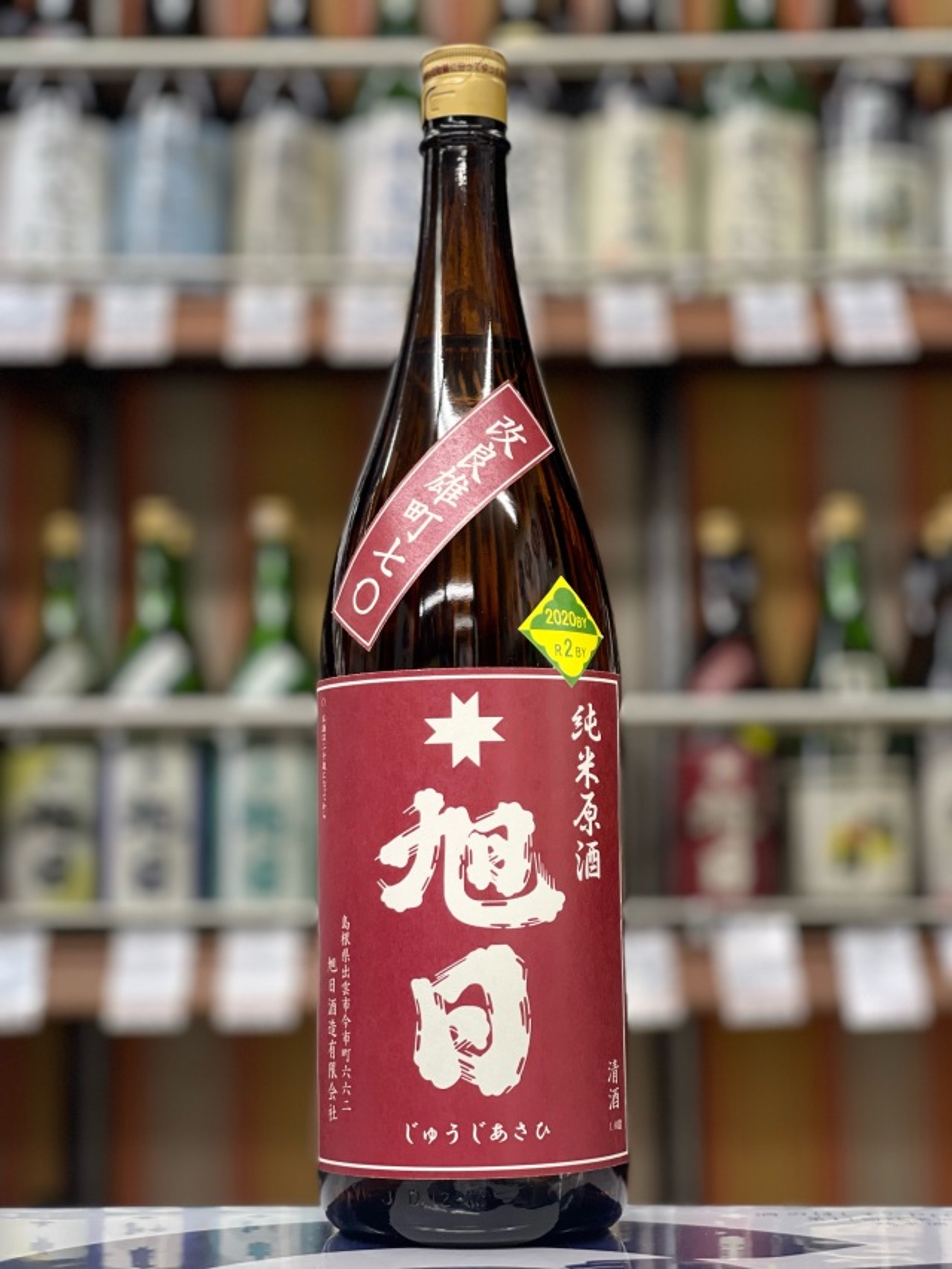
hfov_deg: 22.9
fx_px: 2346
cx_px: 476
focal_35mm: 64
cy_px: 634
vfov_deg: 30.3
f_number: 2.2
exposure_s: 1/33
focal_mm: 7.5
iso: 100
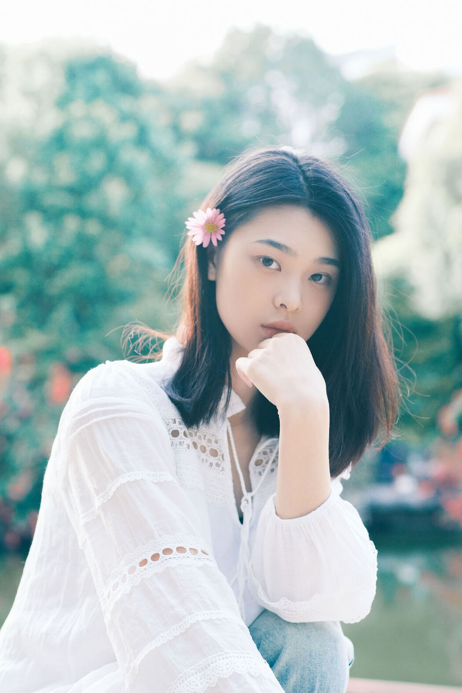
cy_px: 346
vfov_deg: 24.2
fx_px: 1617
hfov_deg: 16.3
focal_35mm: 84
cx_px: 231
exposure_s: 1/640
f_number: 2.8
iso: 1000
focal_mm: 56
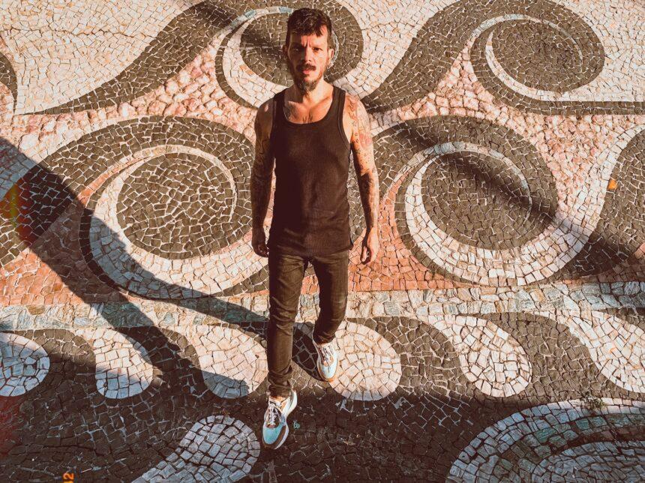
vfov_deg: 53.0
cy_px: 242
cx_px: 322
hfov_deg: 67.3
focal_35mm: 26
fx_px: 484
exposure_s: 1/687
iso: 25
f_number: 1.8
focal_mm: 4.25
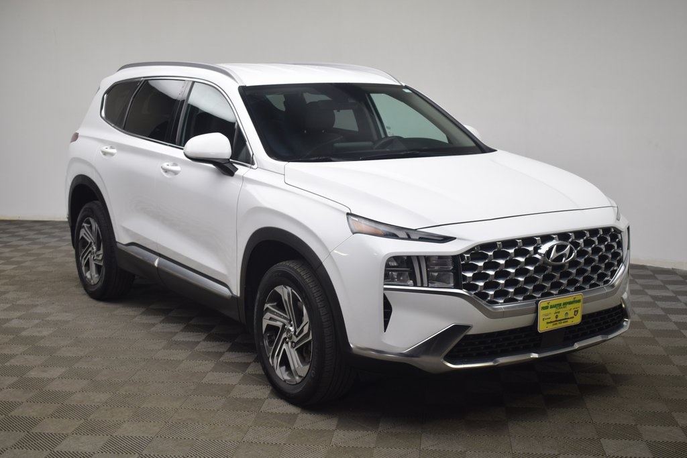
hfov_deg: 42.3
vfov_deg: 29.0
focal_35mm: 46
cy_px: 229
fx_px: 887
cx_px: 344
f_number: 5.6
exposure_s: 1/50
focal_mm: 31
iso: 400
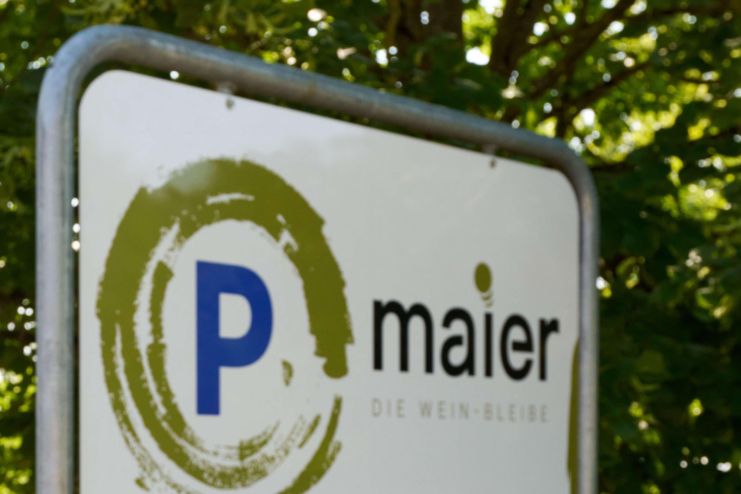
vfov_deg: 15.8
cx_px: 224
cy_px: 481
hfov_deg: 23.8
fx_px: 1750
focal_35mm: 85
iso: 400
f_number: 7.1
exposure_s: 1/400
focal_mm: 35
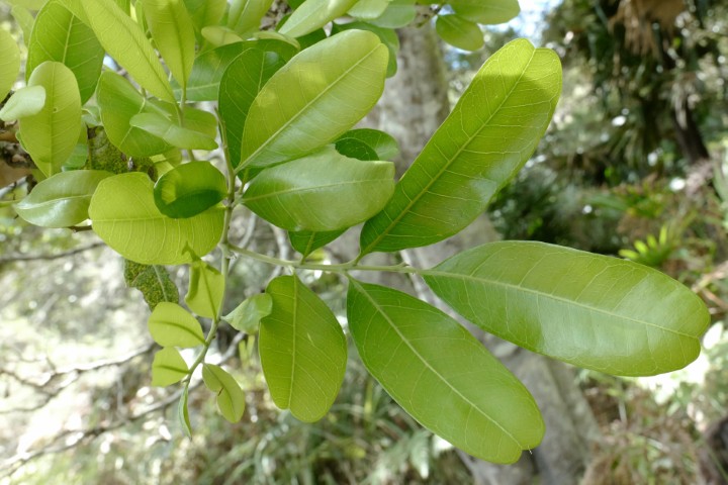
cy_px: 242
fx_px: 586
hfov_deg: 63.7
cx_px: 364
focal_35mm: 29
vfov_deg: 45.0
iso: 800
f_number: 7.1
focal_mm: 19
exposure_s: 1/100
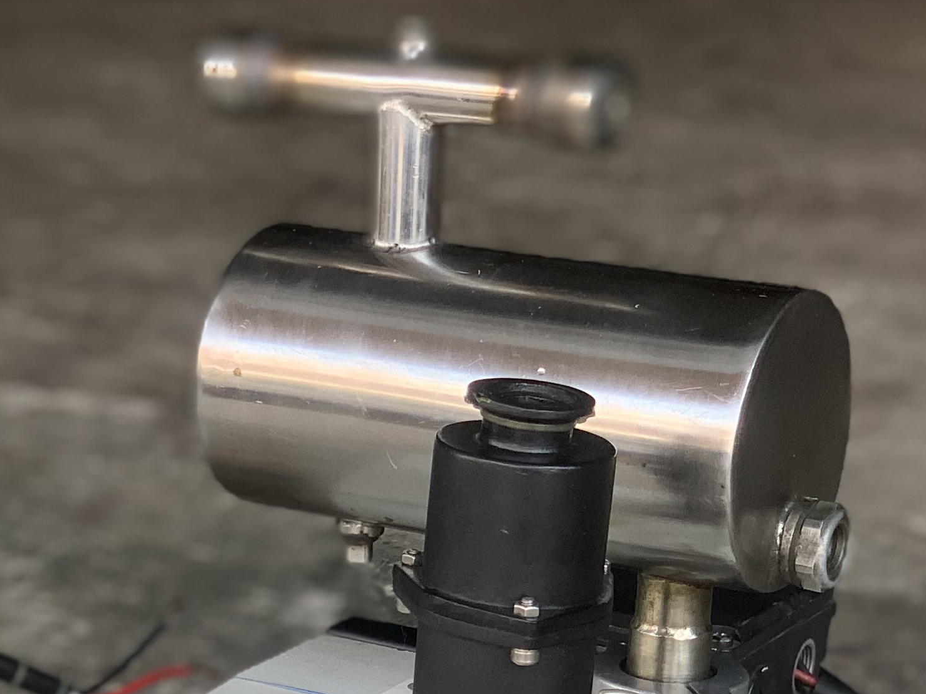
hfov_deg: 13.7
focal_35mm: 142
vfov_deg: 10.3
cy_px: 791
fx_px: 3798
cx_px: -23
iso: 32
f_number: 2.4
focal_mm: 6
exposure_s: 1/122
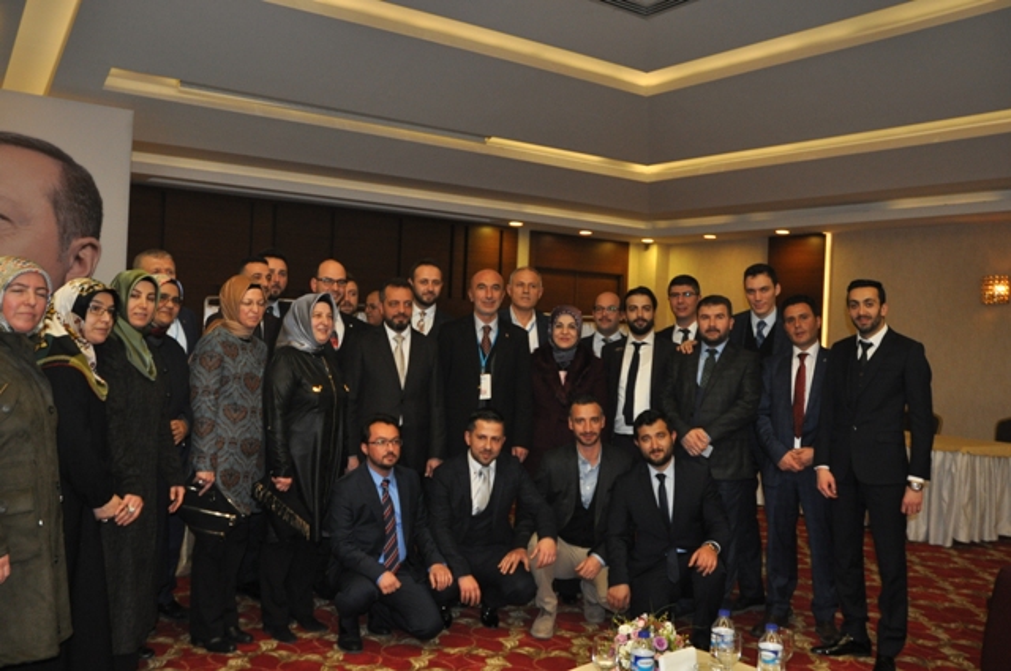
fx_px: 1010
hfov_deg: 53.2
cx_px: 506
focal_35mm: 36
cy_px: 336
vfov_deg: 36.8
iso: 800
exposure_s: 1/60
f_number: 3.8
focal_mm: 24
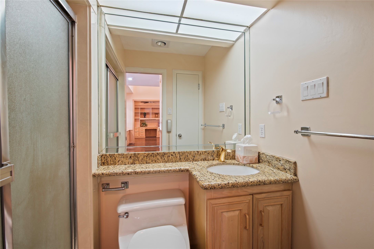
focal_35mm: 16
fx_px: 166
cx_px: 187
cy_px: 124
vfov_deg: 73.8
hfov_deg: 96.7
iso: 100
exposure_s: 1.6
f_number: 9
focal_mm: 16
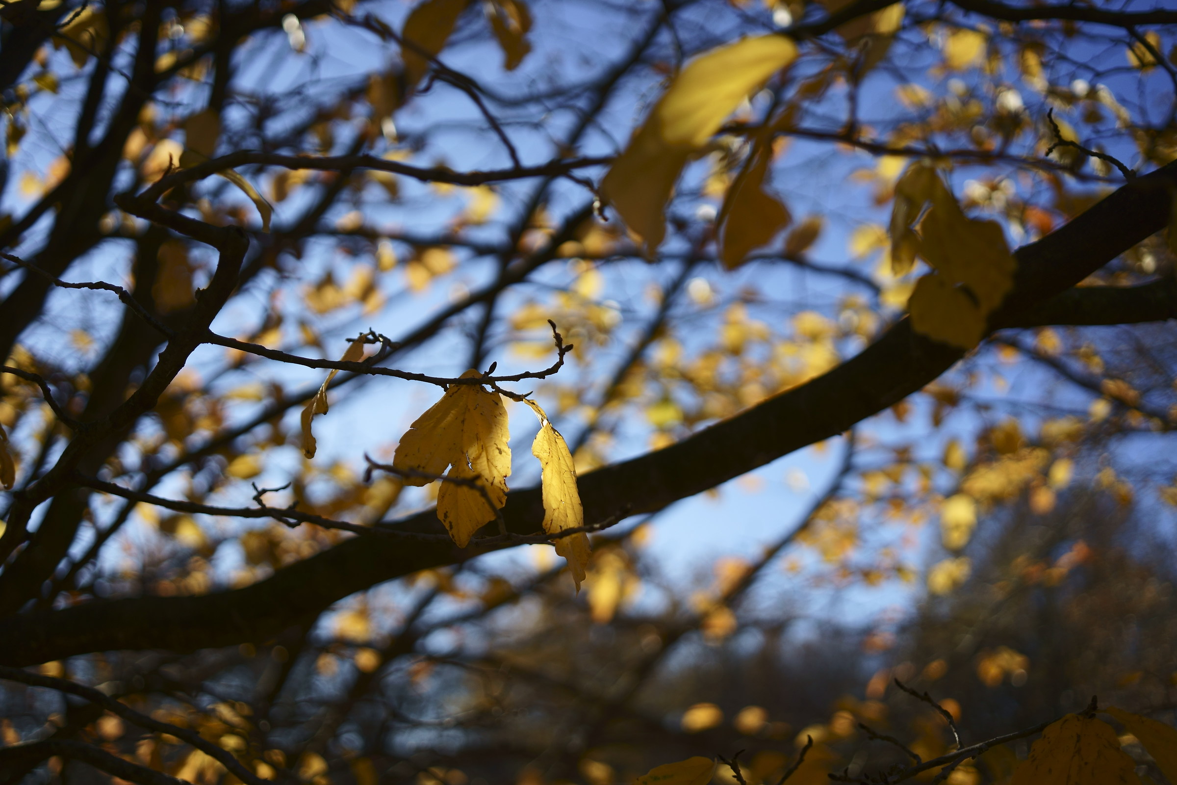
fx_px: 1144
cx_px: 588
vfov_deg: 37.9
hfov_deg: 54.4
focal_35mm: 35
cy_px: 392
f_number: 2.8
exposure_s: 1/3200
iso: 160
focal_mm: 35
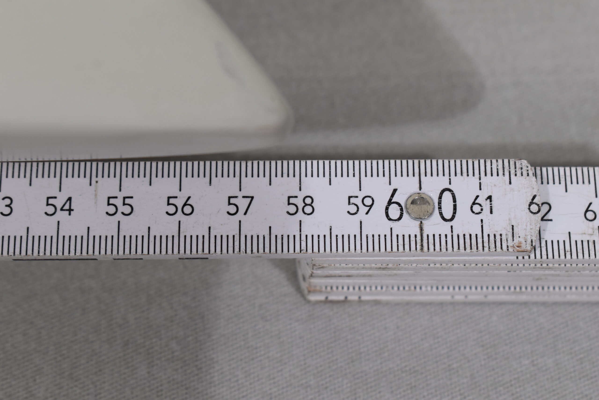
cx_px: 300
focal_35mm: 78
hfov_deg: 26.0
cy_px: 200
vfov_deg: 17.5
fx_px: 1298
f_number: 8
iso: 400
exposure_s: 1/60
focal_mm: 52
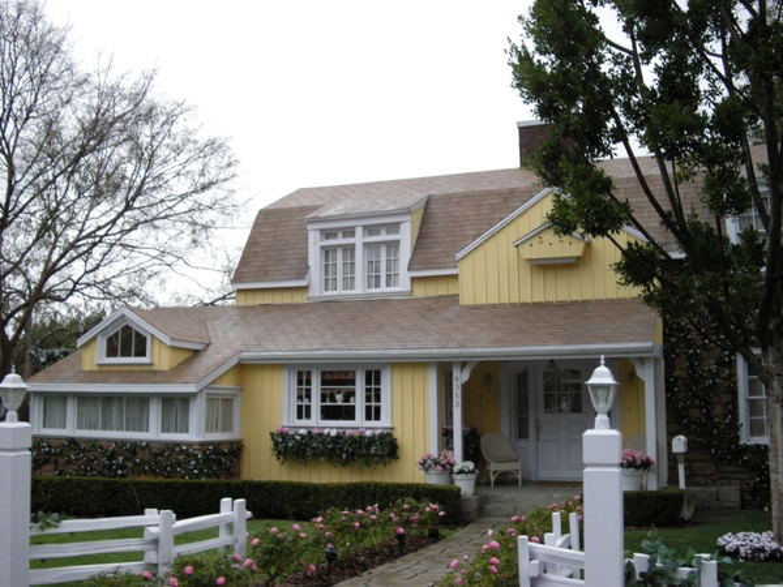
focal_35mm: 37
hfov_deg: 50.1
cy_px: 294
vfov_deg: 38.7
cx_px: 392
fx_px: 837
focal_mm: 7.9
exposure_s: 1/297
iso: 255
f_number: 2.8
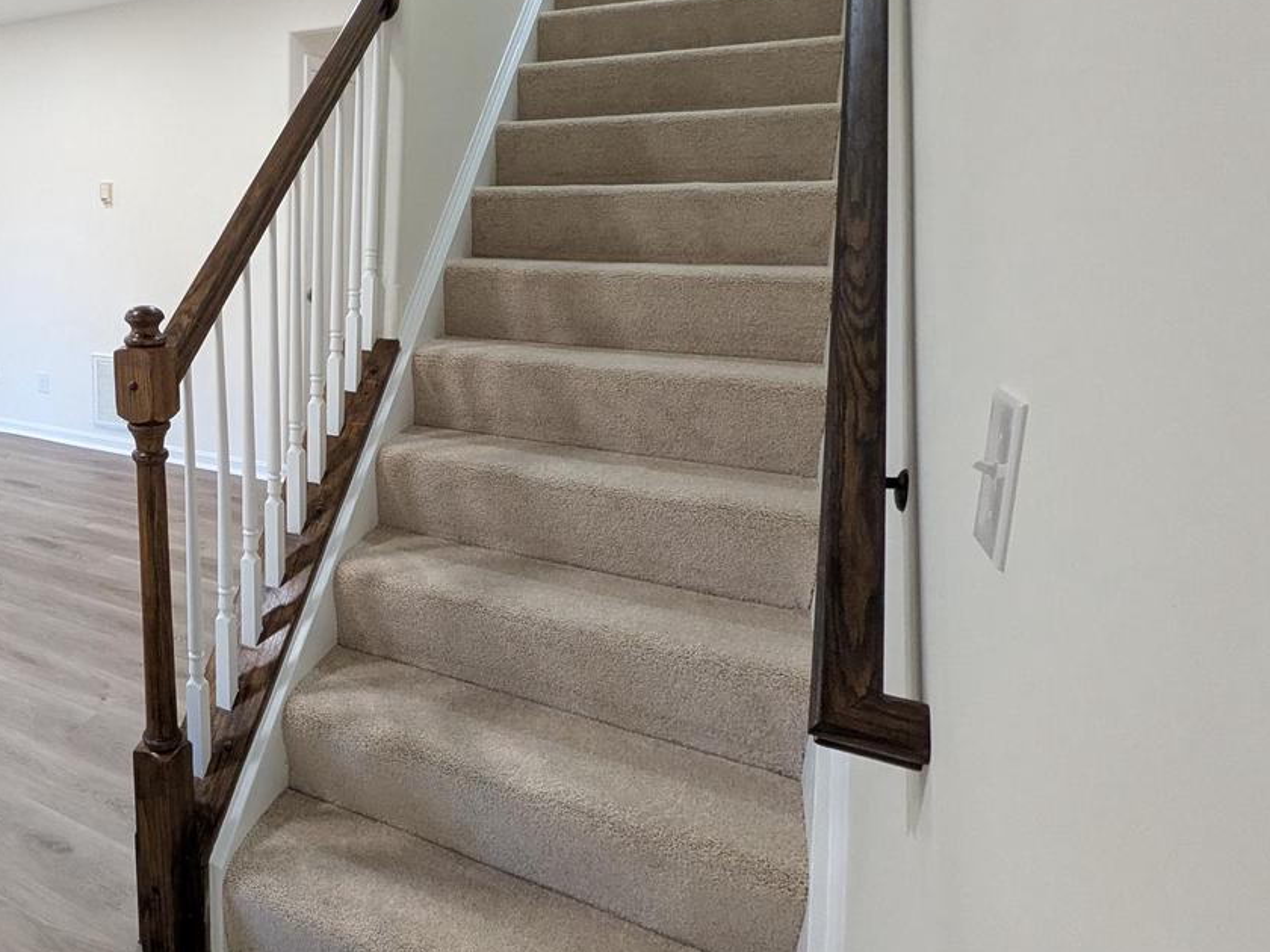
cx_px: 186
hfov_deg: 62.8
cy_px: 360
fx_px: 881
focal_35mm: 24
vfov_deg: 56.2
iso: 250
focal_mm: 1.83
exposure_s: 1/60
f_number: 2.2
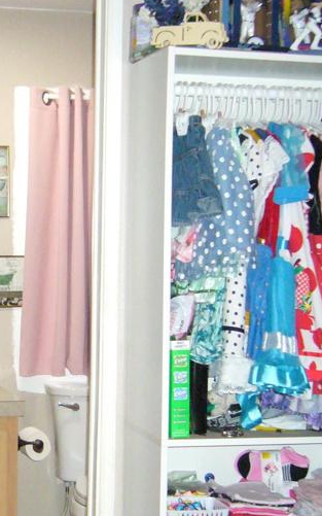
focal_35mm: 78
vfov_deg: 26.5
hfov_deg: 16.3
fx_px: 1096
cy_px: 287
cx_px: -15
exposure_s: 1/30
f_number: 2.9
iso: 320
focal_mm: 6
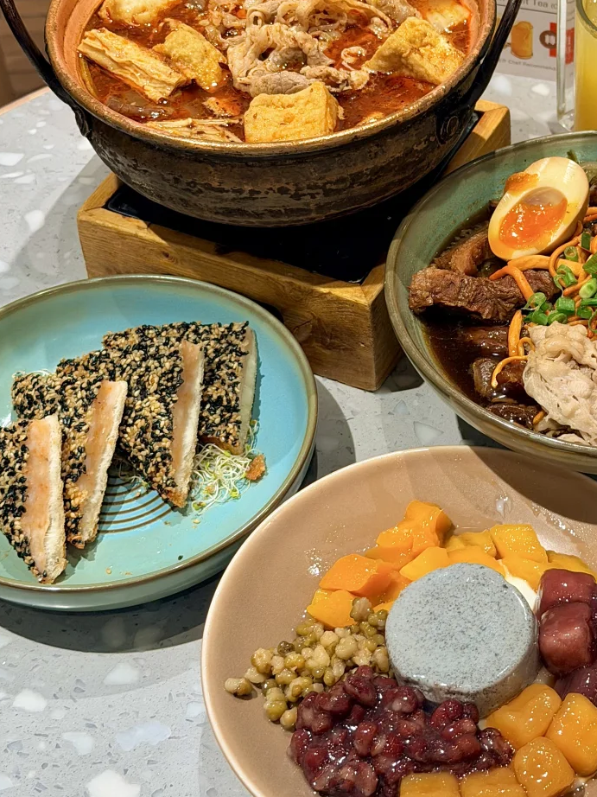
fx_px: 1725
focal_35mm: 75
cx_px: 454
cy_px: 286
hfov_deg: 19.5
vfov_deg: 25.9
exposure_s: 1/57
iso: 80
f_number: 1.78
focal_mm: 6.76
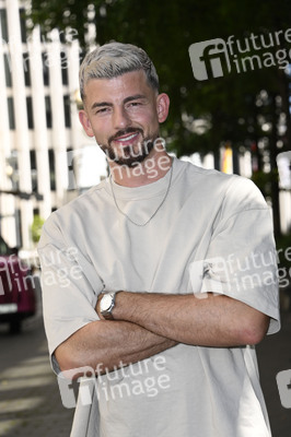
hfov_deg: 13.0
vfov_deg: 19.5
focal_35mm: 105
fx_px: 1275
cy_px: 218
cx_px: 146
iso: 160
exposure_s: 1/200
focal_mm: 105
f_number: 6.3
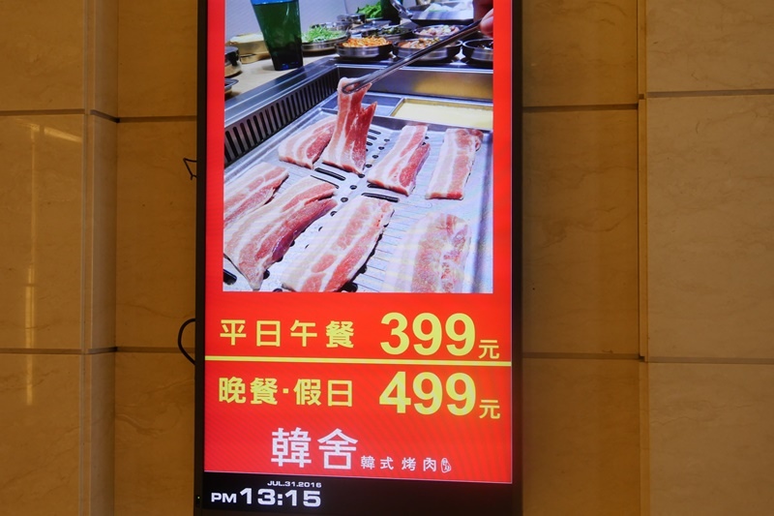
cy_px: 258
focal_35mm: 51
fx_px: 1096
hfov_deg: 38.9
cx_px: 387
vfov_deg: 26.5
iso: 1000
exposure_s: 1/125
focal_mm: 25
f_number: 4.7
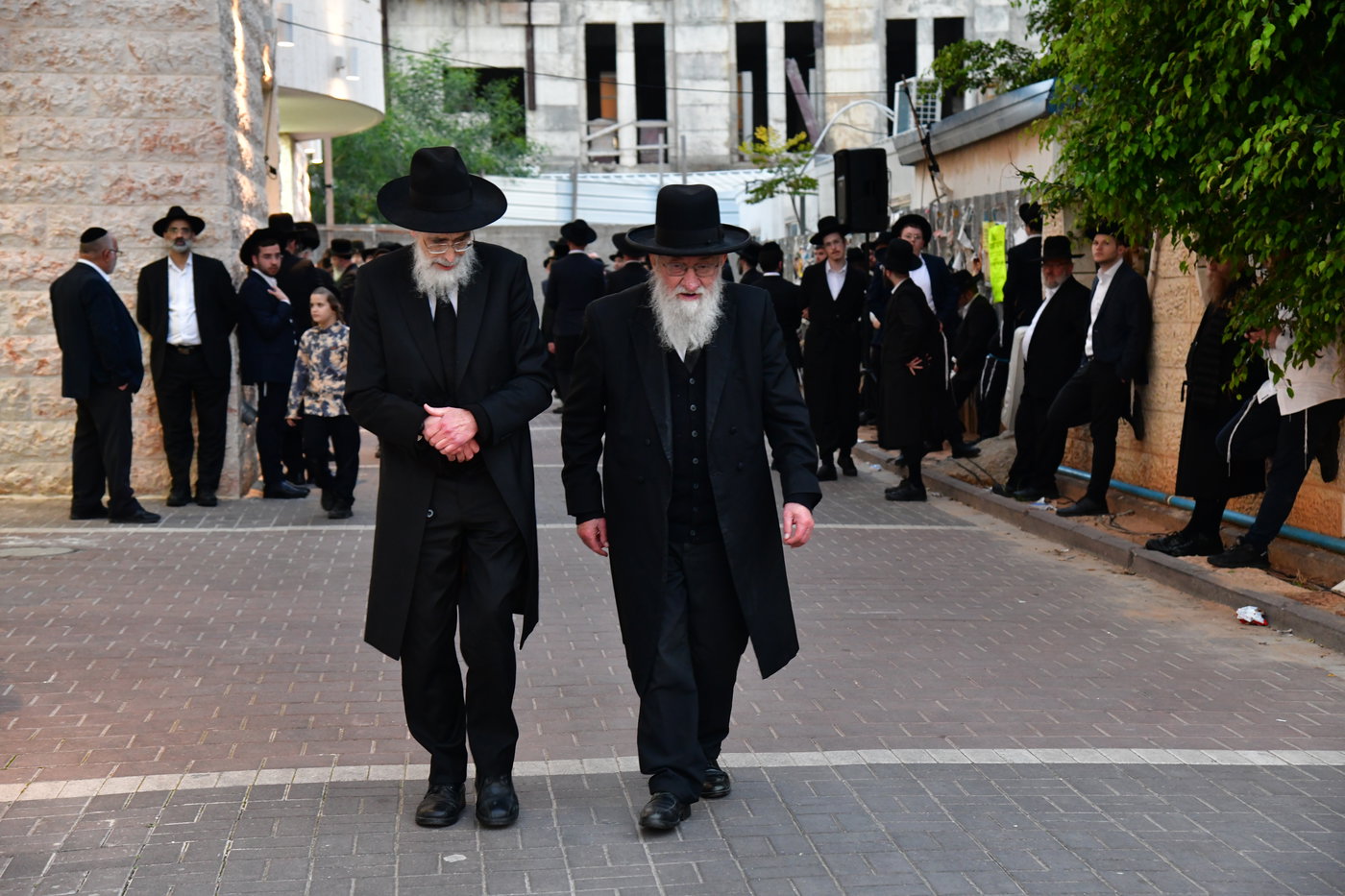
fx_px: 2428
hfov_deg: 31.0
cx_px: 672
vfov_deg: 20.9
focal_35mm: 65
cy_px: 448
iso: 3200
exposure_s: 1/100
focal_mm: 65
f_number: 5.6
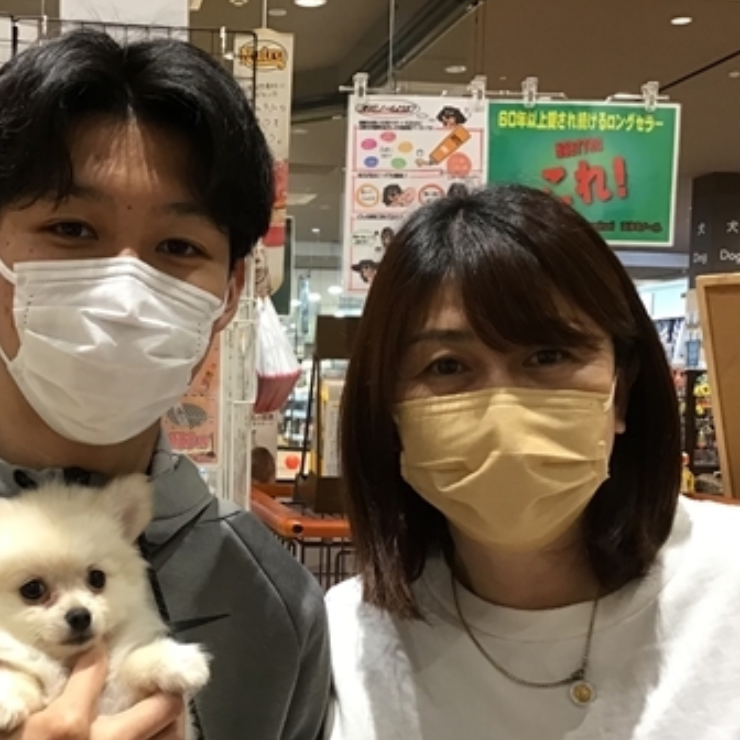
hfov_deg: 34.1
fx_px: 1185
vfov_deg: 34.6
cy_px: 445
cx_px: 205
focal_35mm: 49
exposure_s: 1/30
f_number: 2.4
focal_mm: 3.3
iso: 100
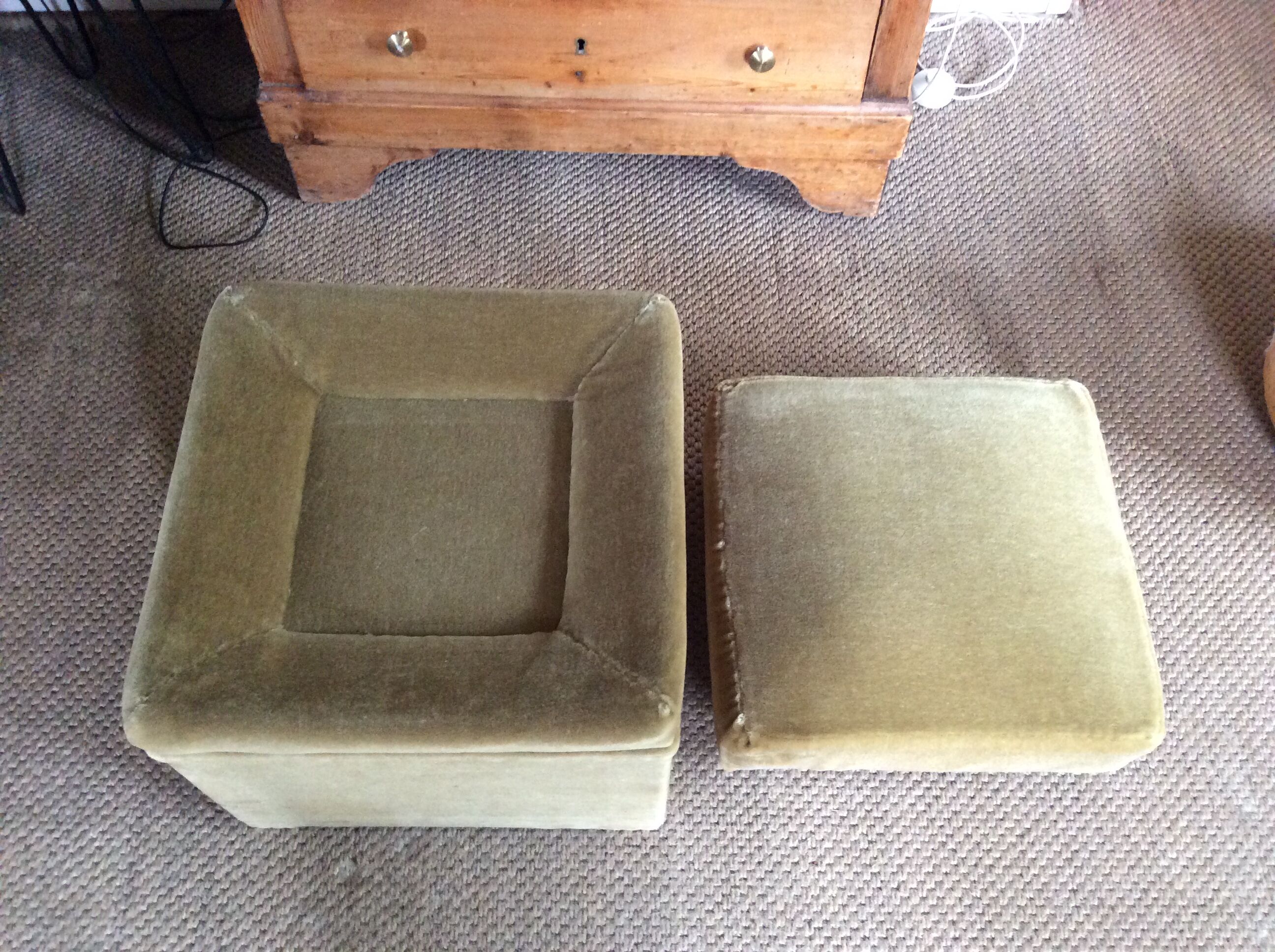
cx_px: 638
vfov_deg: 44.1
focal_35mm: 32
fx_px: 1177
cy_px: 476
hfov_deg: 56.9
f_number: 2.4
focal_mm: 3.3
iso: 200
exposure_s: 1/25
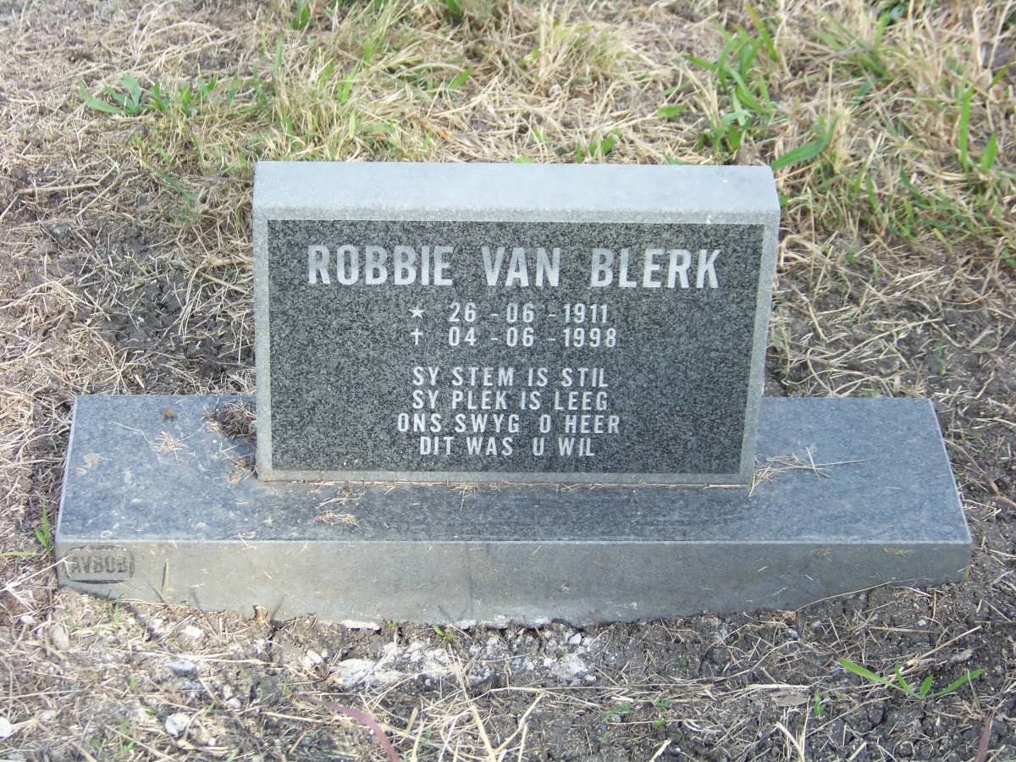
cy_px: 381
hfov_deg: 20.4
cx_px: 508
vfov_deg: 15.4
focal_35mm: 96
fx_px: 2818
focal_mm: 16.2
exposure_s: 1/125
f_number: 3.2
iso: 64
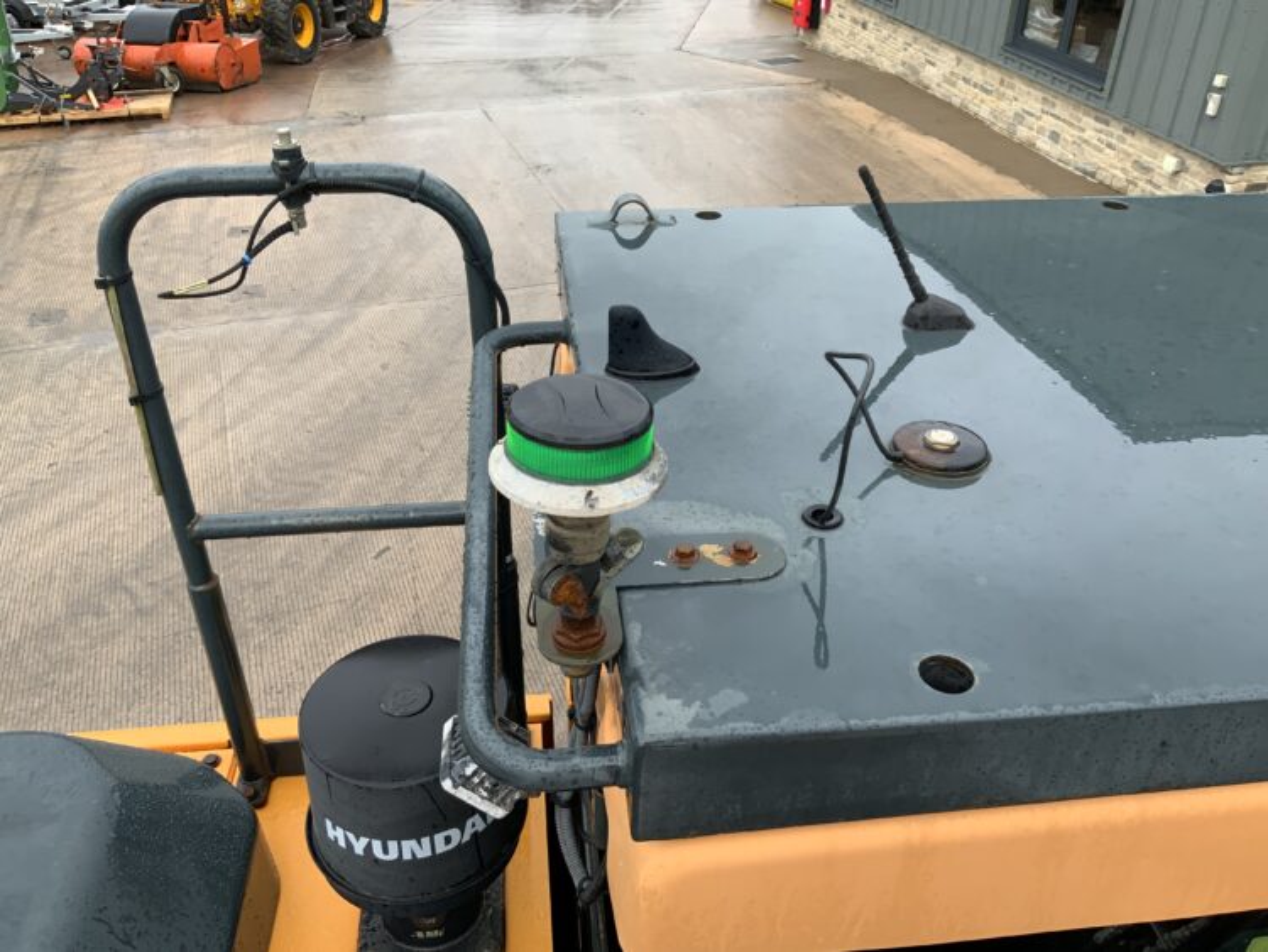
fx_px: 1063
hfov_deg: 61.6
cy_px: 476
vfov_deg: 48.3
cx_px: 634
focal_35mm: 29
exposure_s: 1/200
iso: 16
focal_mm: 3
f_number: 1.8
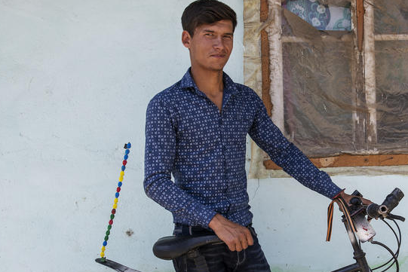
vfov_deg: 19.1
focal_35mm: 71
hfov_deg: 27.8
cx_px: 333
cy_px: 203
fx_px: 805
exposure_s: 1/320
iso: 160
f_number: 5.6
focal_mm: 32
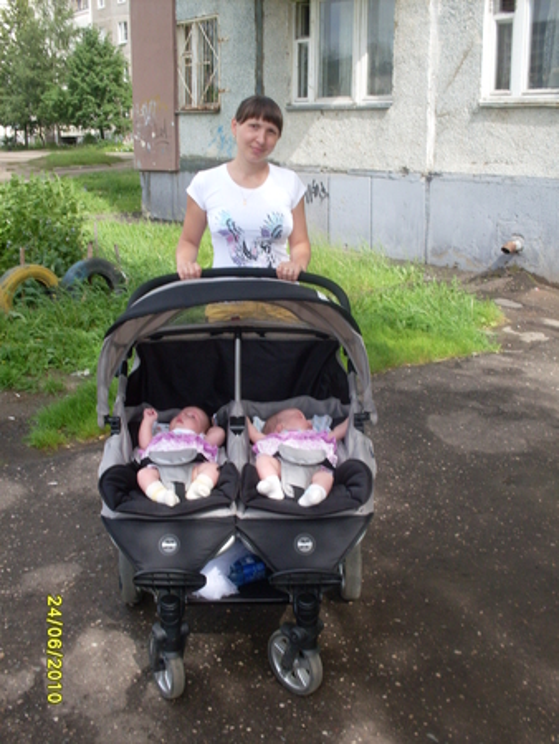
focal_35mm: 38
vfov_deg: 49.0
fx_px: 817
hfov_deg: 37.8
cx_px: 280
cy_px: 372
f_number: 8.4
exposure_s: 1/90
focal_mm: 6.3
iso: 80
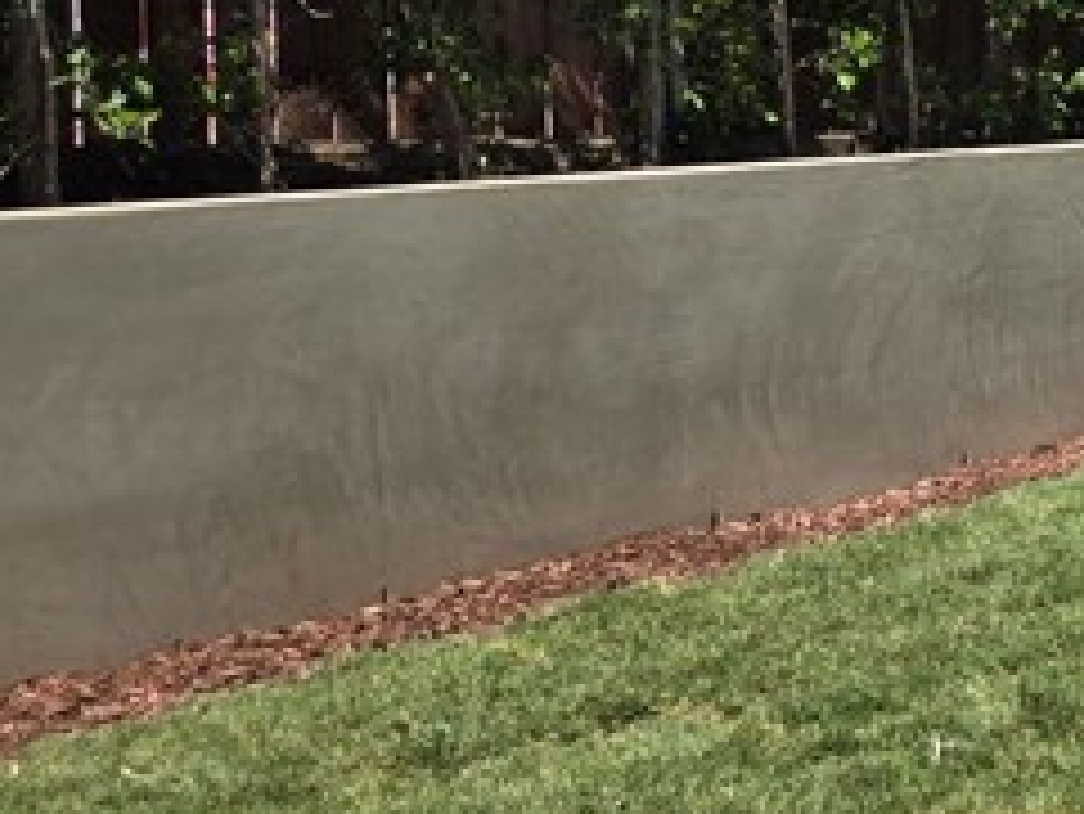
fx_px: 1911
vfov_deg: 23.7
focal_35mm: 61
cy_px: 162
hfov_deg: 27.4
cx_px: 1340
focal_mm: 5.4
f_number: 1.8
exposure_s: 1/1449
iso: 25
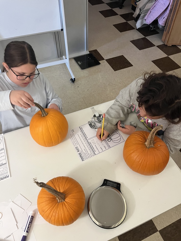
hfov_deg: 53.1
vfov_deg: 67.3
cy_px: 120
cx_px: 90
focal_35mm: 26
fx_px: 181
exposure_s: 1/60
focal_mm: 5.1
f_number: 1.6
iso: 500
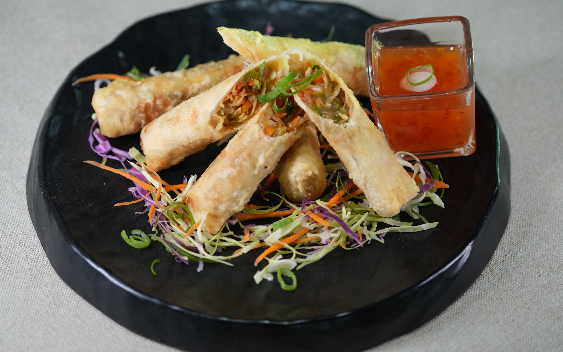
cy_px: 169
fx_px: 2486
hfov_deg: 12.9
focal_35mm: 162
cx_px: 282
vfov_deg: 8.1
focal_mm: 158
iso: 800
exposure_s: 1/160
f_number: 4
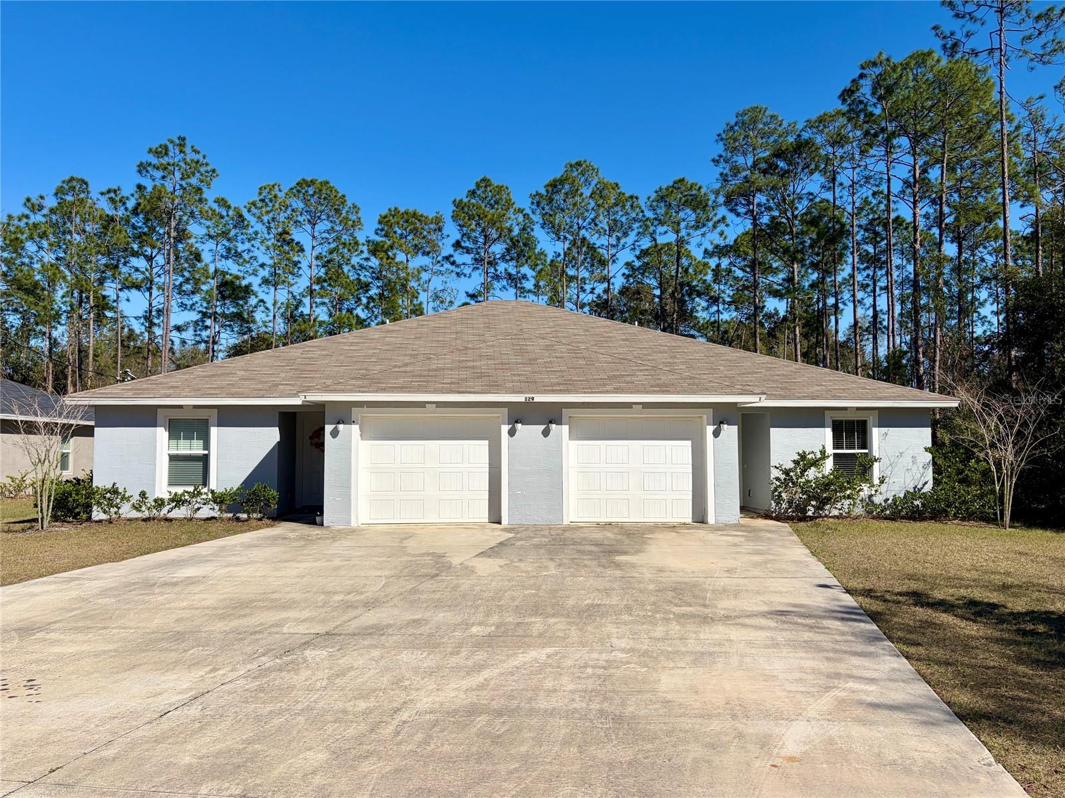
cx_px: 532
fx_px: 800
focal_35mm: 26
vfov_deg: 53.0
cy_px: 399
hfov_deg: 67.3
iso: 50
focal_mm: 5.96
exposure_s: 1/5348
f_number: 1.6
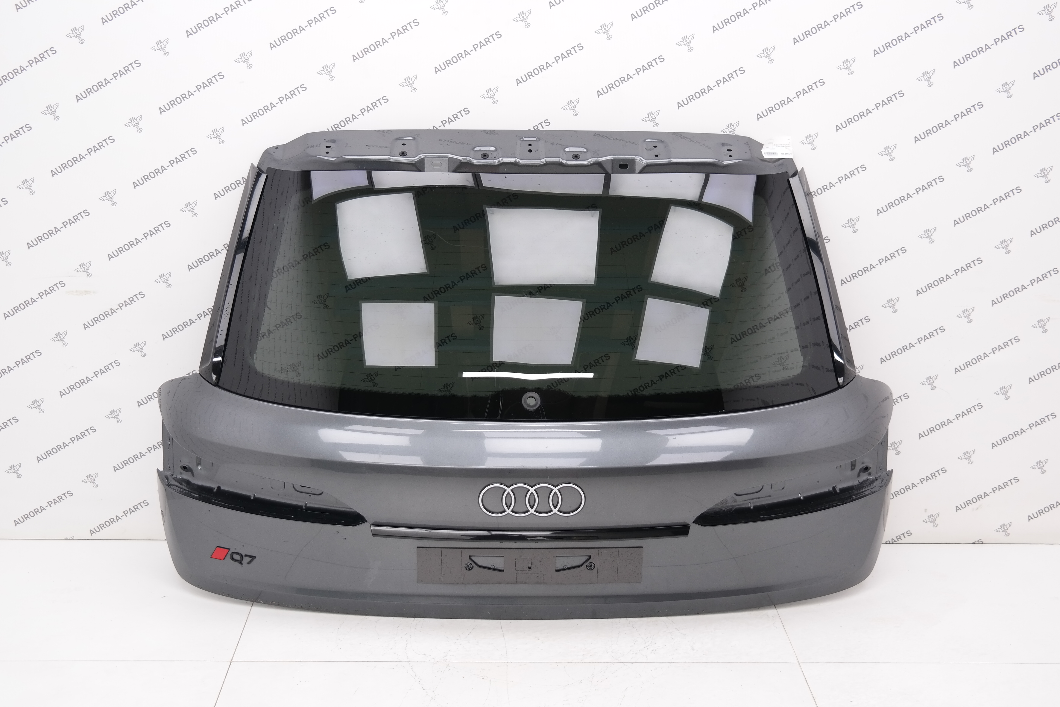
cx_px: 525
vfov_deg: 29.9
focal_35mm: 45
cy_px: 362
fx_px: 1325
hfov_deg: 43.6
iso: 200
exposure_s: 1/60
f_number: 4
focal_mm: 27
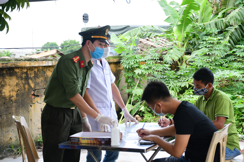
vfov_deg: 18.2
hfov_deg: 27.0
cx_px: 122
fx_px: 508
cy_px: 81
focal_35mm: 75
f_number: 6.3
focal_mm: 50
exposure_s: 1/200
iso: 400
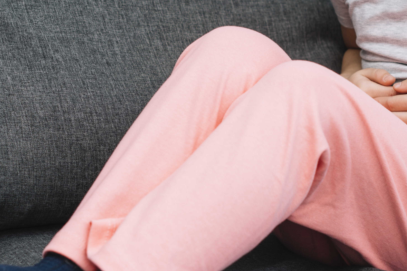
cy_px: 53
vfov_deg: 11.0
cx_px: 204
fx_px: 1402
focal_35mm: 124
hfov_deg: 16.5
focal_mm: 50
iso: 200
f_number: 3.2
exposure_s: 1/160
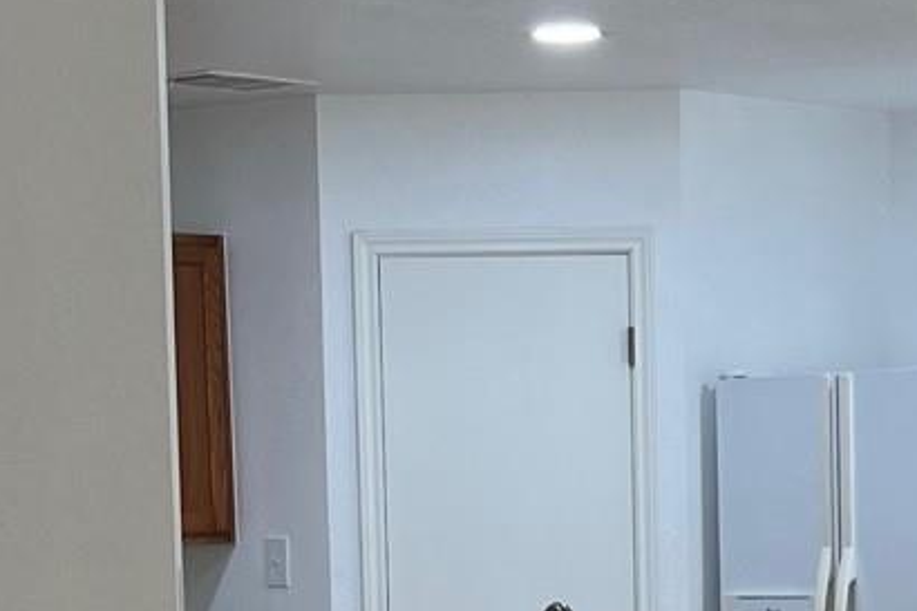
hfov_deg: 15.4
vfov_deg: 10.1
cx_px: 662
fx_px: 3386
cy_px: 783
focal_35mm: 133
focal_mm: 5.7
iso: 100
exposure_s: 1/120
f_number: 1.5
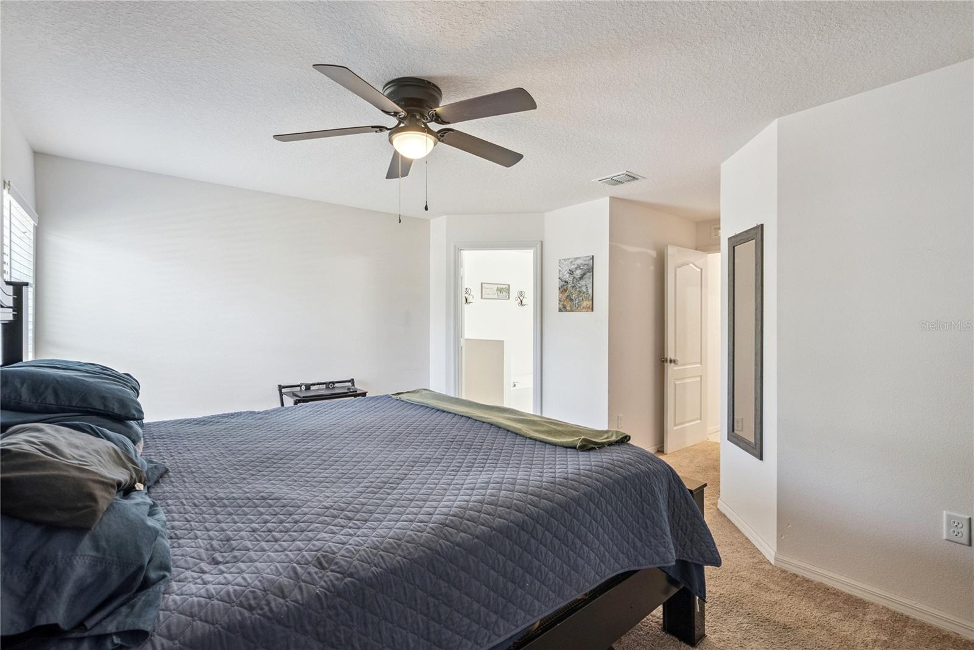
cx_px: 487
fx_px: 433
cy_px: 325
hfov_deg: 96.7
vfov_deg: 73.8
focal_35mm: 16
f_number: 8
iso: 2500
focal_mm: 16
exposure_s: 1/50
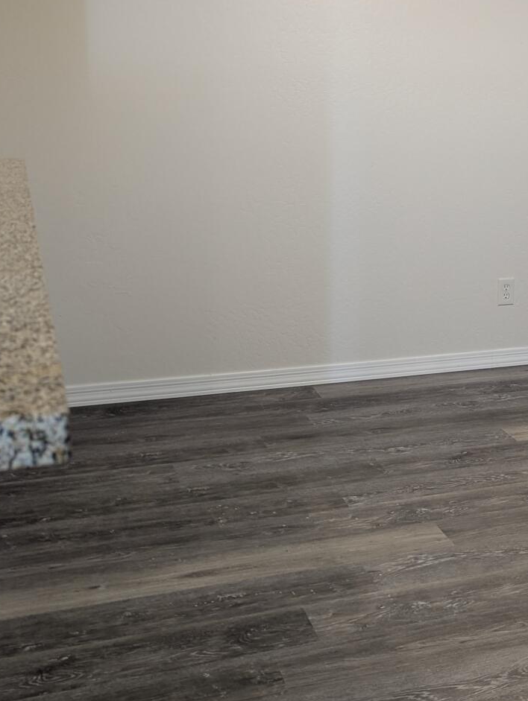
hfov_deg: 27.9
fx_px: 1035
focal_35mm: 51
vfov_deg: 37.2
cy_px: 261
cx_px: 443
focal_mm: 6.81
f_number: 1.85
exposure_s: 1/24
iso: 49
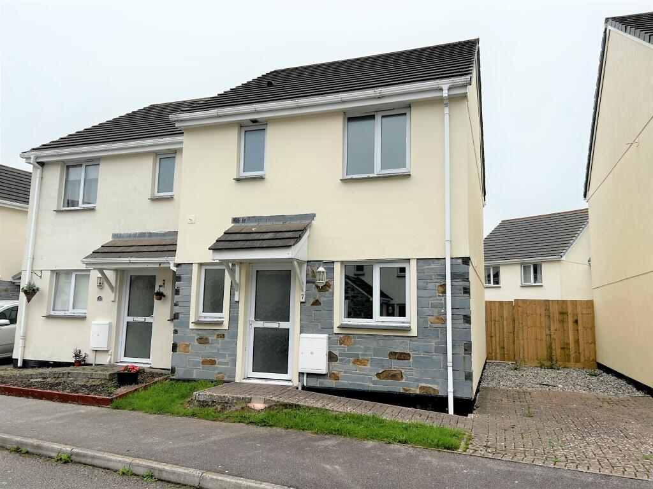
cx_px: 326
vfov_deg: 53.1
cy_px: 244
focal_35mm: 26
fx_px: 490
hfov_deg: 67.3
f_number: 1.5
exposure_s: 1/2252
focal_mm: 5.7
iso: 50
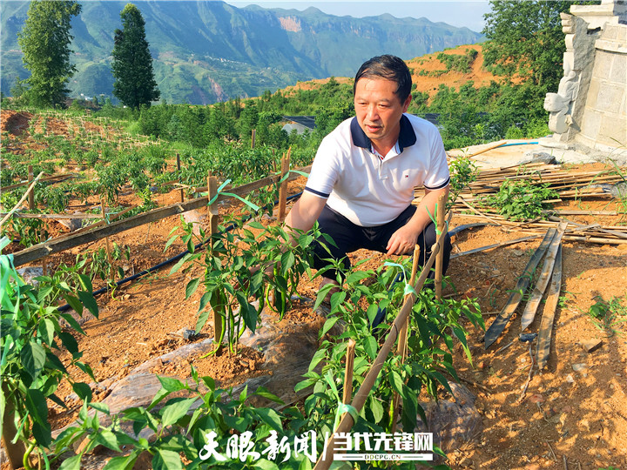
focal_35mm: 29
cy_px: 235
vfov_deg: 48.2
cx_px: 314
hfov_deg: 61.7
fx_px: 525
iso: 25
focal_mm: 4.15
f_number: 2.2
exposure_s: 1/680
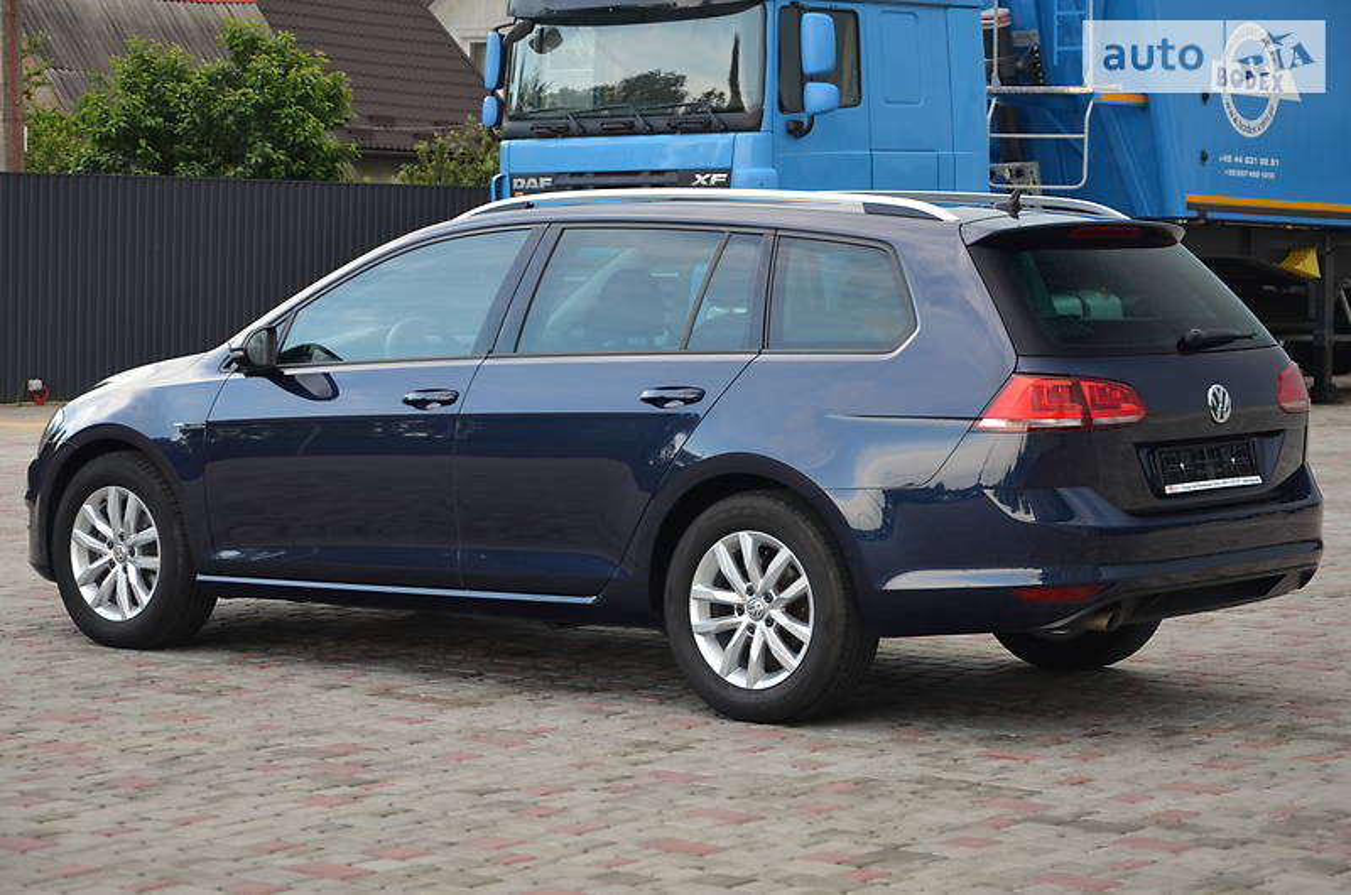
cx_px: 676
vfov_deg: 15.6
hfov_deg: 23.4
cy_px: 448
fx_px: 3258
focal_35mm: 87
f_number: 5
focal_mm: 58
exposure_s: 1/60
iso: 400
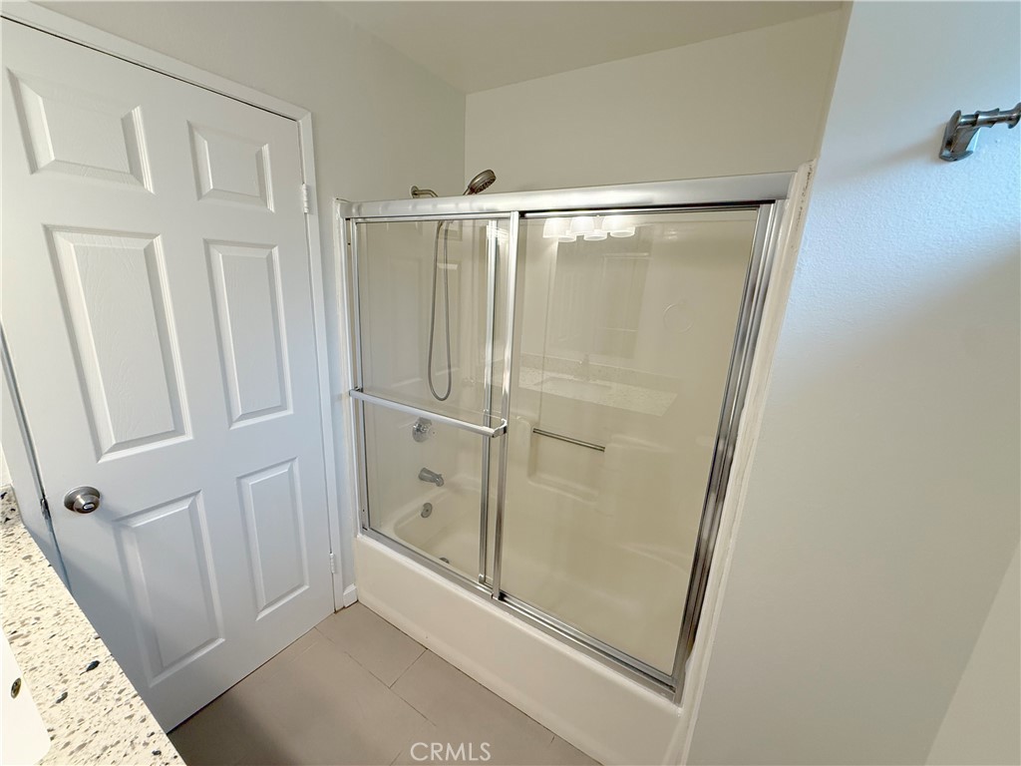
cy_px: 383
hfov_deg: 102.1
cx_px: 510
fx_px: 413
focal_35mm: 14
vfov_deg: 85.7
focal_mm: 2.22
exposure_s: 1/120
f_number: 2.2
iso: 200
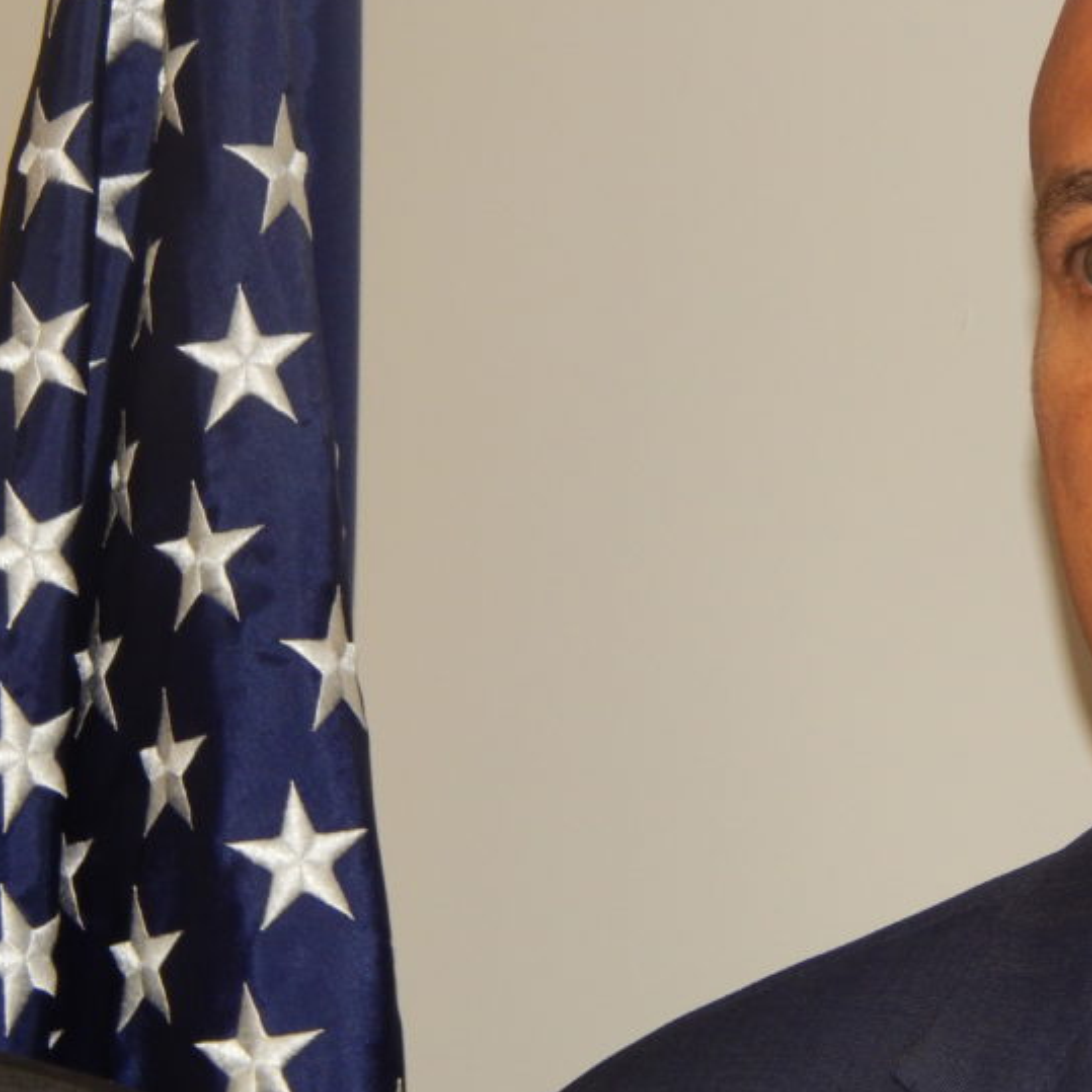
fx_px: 6888
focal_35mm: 193
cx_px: 936
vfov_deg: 9.1
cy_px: 476
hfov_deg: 9.0
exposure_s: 1/30
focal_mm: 20.5
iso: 200
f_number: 4.6
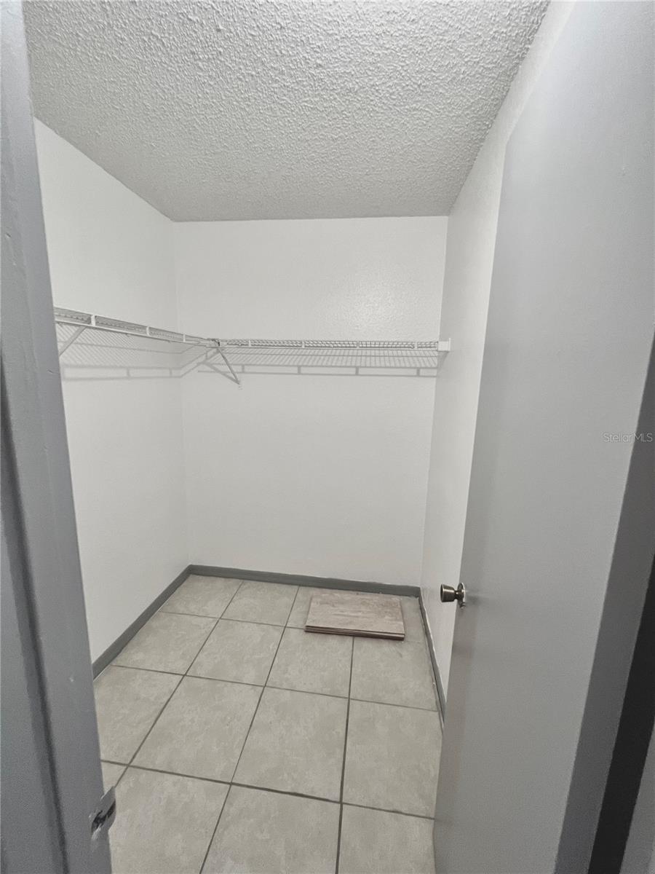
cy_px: 437
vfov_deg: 106.2
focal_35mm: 13
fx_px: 328
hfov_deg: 89.9
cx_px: 328
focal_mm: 1.57
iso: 250
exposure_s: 1/60
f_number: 1.8
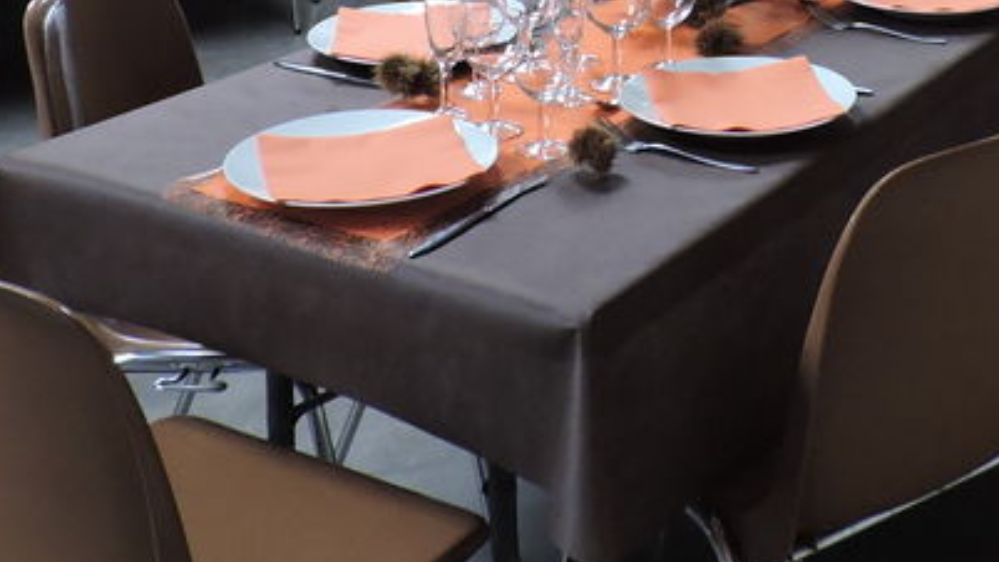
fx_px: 1722
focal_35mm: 65
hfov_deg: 31.7
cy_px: -361
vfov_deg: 16.3
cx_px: 773
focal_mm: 4.3
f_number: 3
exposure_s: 1/15
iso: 400
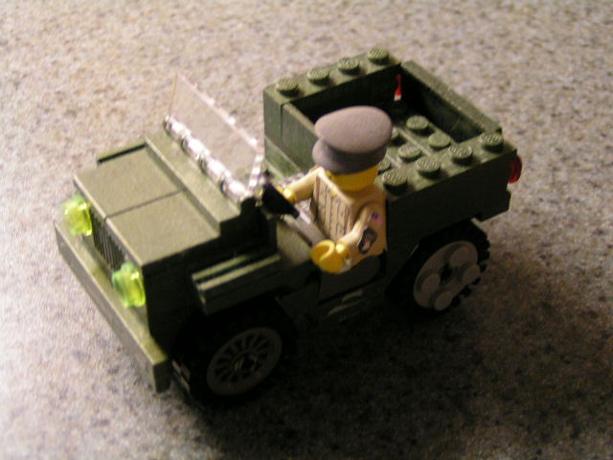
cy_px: 230
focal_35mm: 60
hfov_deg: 32.2
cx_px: 306
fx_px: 1063
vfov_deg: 24.4
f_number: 3.2
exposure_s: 1/10
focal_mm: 9.2
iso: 200
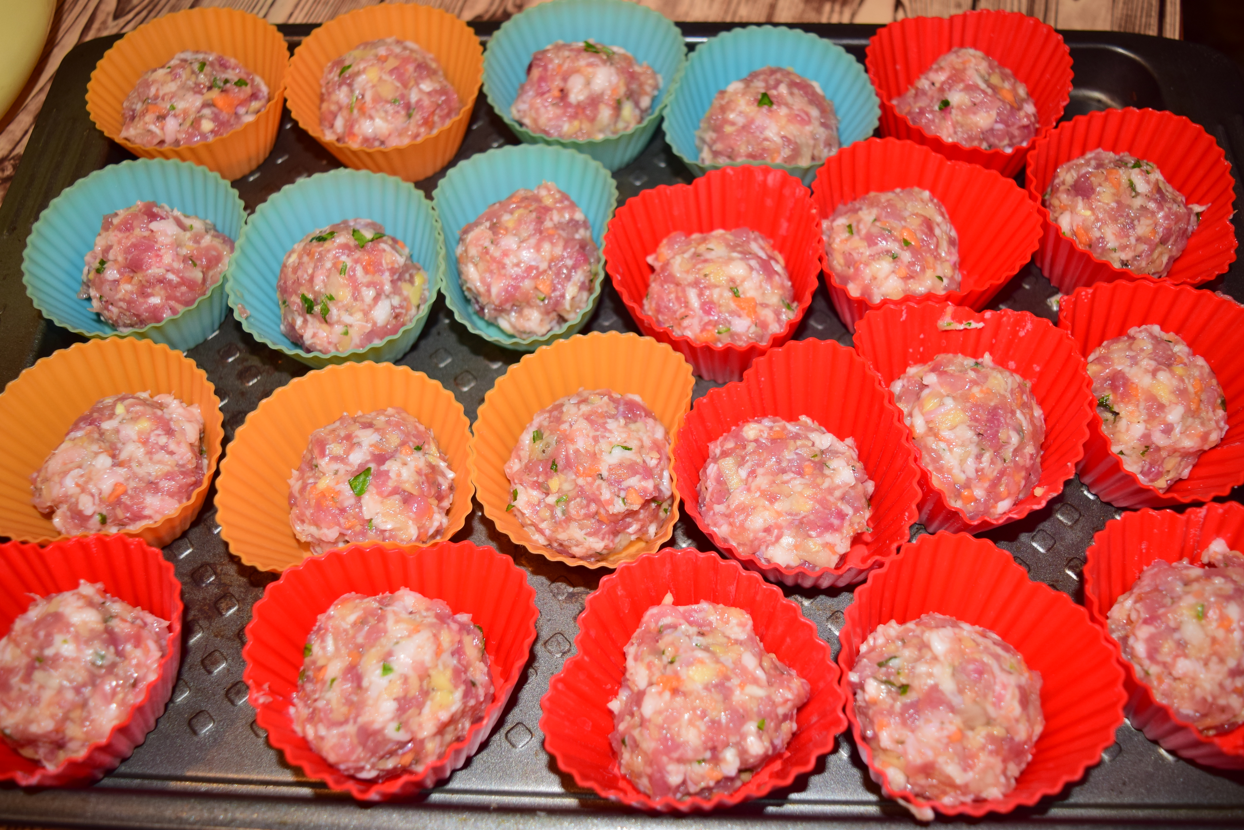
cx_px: 622
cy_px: 415
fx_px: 1244
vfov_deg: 36.9
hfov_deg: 53.1
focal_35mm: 36
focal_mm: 24
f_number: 4
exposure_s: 1/60
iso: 200
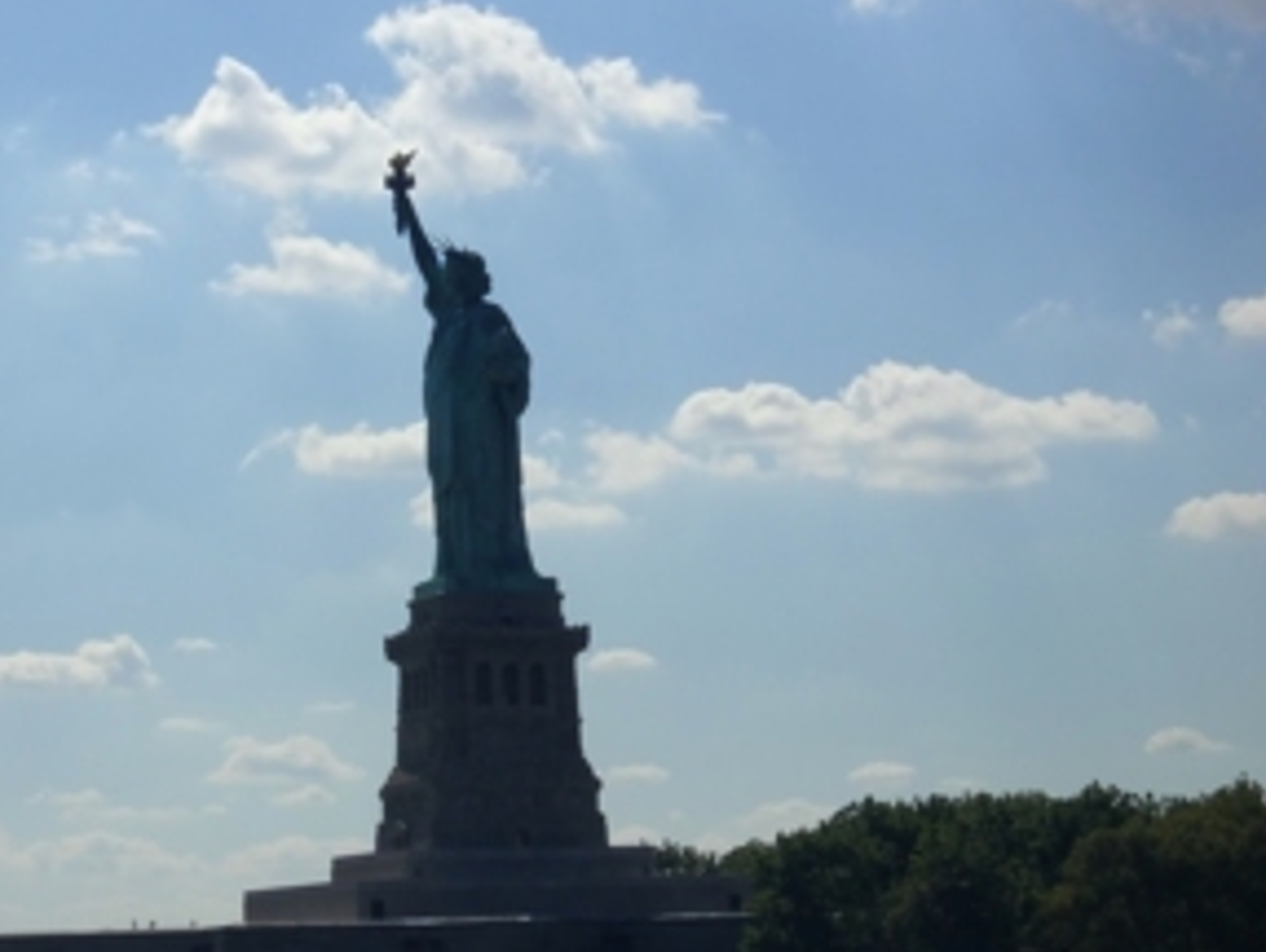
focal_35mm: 119
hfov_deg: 16.5
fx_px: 4358
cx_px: 507
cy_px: 472
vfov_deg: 12.5
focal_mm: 15.75
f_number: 6.9
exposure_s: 1/800
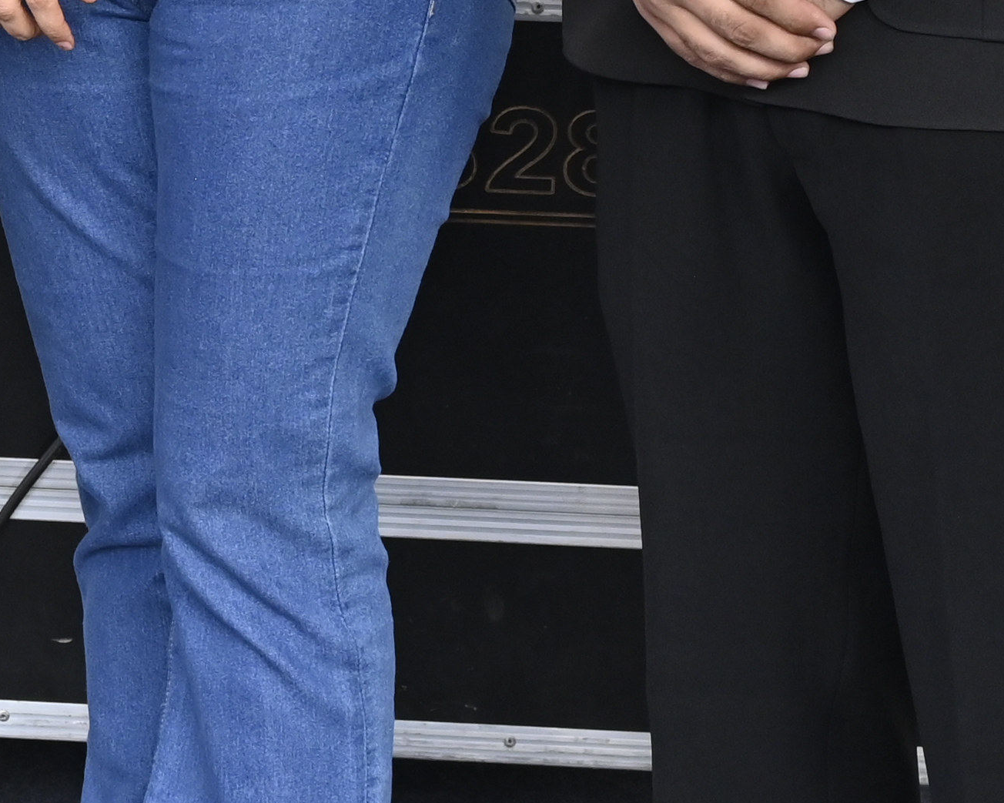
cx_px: -817
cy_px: -391
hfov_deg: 11.1
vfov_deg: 9.3
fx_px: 4784
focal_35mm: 161
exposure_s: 1/160
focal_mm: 37
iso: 800
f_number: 6.3
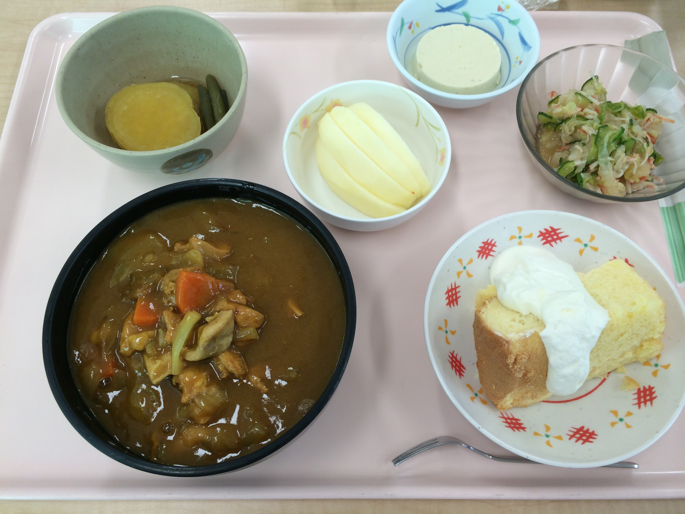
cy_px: 257
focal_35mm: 30
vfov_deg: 46.8
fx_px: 594
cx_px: 342
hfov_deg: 60.0
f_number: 2.2
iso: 50
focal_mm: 4.12
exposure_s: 1/60
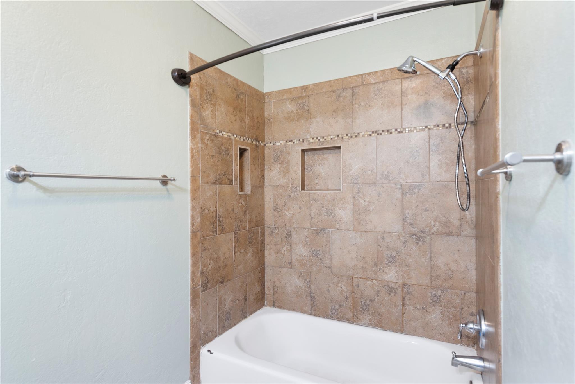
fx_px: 303
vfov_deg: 64.6
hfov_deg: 86.9
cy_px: 192
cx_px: 288
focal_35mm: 19
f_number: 8
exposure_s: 3
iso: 400
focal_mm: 19
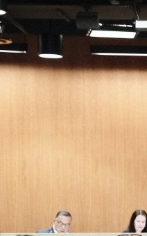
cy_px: 223
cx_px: 336
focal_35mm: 213
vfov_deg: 9.8
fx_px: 1368
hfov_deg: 5.9
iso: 2500
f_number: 2.8
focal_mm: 47
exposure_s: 1/70
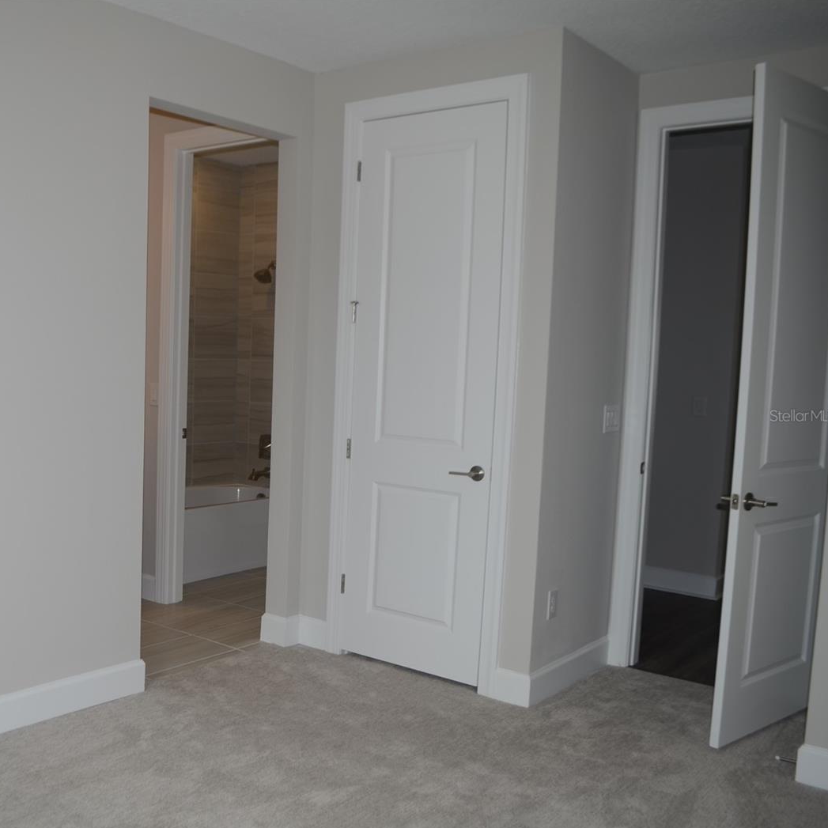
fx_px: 947
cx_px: 207
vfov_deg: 47.2
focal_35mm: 35
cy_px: 416
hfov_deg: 45.6
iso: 100
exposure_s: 1/100
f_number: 3.5
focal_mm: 18
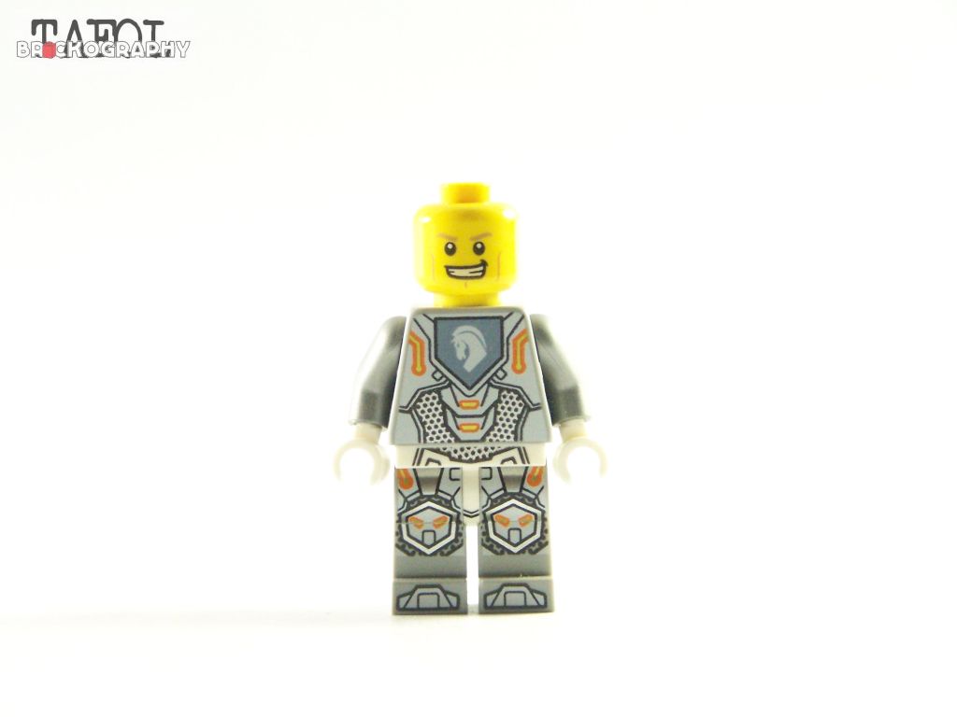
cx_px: 478
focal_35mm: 105
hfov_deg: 18.7
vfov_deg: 14.1
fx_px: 2903
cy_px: 358
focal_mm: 17.5
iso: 400
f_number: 3.2
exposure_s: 1/45
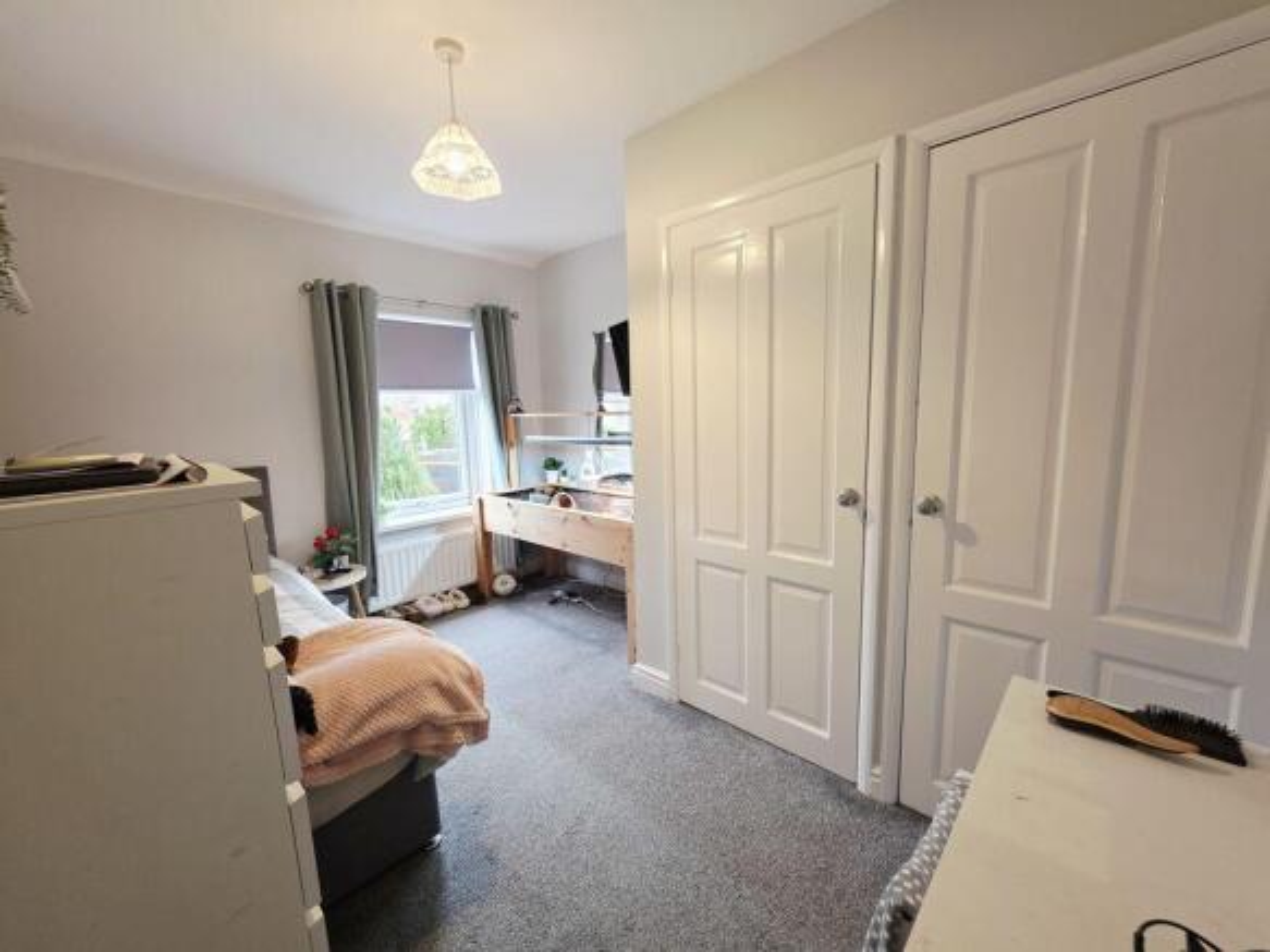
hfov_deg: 106.2
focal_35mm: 13
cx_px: 635
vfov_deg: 89.9
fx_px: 477
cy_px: 476
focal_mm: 2.2
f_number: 1.9
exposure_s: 1/50
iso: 160
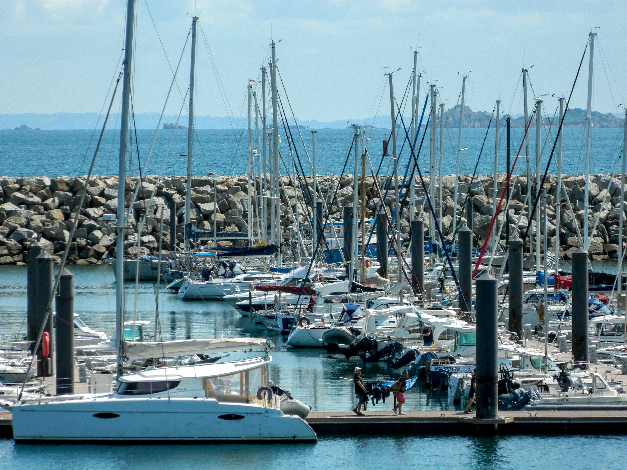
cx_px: 314
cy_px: 235
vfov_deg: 4.5
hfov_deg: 6.0
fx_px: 6014
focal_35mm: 332
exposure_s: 1/400
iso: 80
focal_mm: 59.7
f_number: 5.6
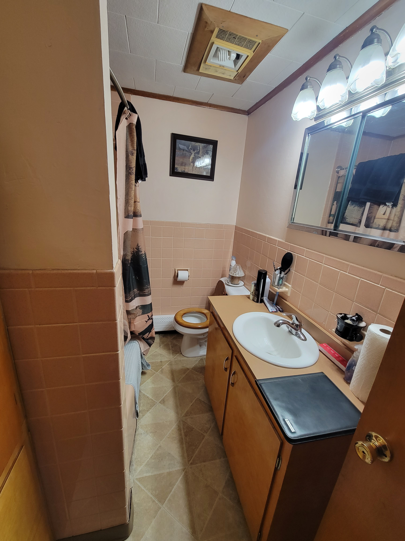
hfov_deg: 89.9
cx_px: 202
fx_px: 203
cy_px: 270
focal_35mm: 13
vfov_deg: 106.2
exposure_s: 1/60
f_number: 2.2
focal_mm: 2.2
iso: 200
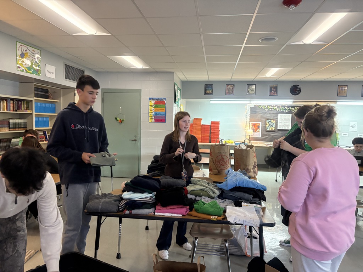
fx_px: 273
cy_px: 136
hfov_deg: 67.3
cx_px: 182
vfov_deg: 53.1
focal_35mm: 26
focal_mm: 5.96
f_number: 1.6
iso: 400
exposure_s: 1/60
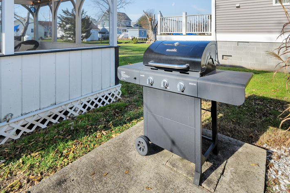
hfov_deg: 86.5
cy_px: 58
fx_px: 153
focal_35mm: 19
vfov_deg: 62.2
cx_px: 163
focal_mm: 13
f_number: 8
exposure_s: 1/2000
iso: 320
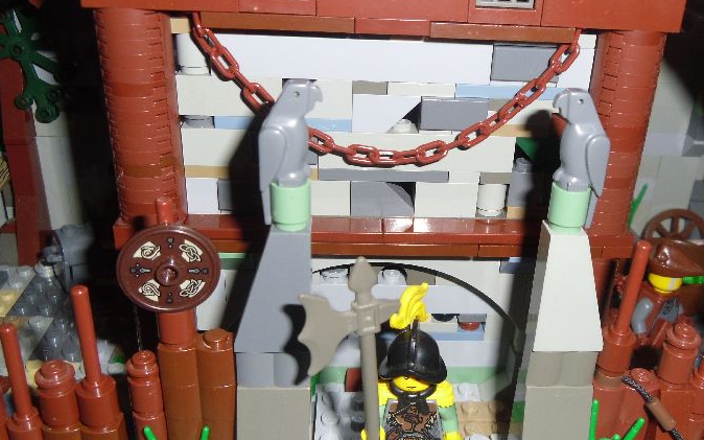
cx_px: 386
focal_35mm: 39
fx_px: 748
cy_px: 217
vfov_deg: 32.8
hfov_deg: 50.3
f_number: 3.3
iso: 80
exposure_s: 1/45
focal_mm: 5.6
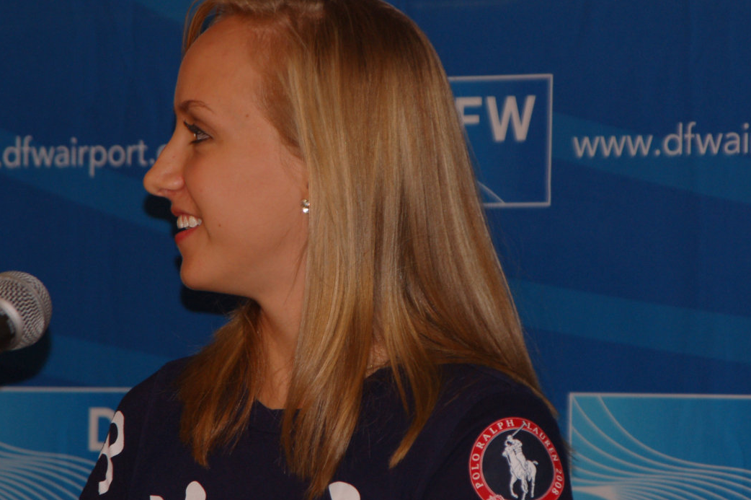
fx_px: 5953
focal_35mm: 286
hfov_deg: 7.2
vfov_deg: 4.8
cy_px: 205
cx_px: 401
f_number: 6
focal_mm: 155
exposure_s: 1/60
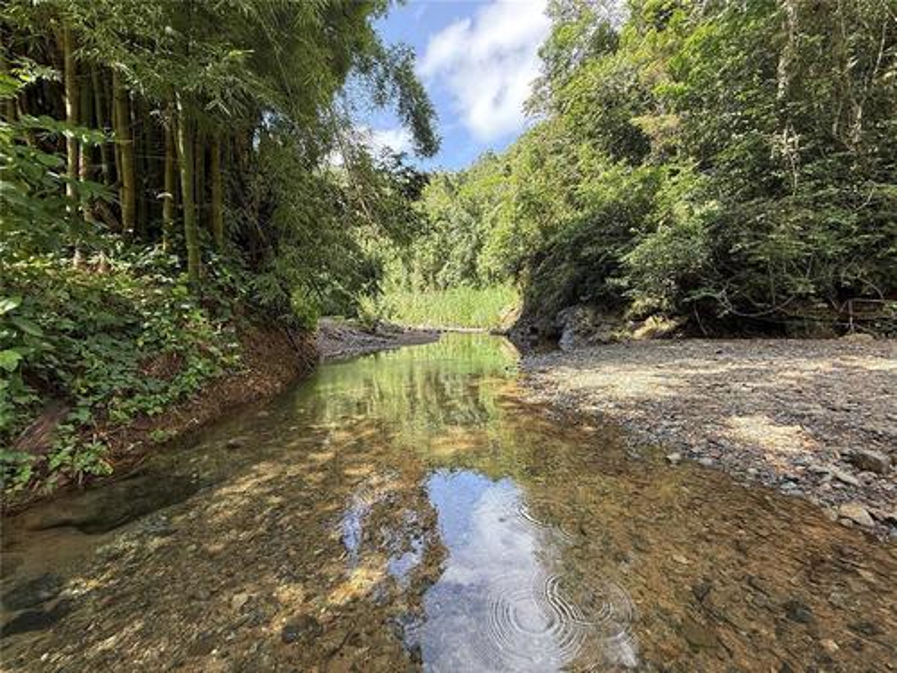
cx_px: 448
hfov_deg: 102.1
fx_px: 363
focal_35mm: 14
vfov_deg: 85.7
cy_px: 336
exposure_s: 1/164
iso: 50
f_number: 2.2
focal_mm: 2.22
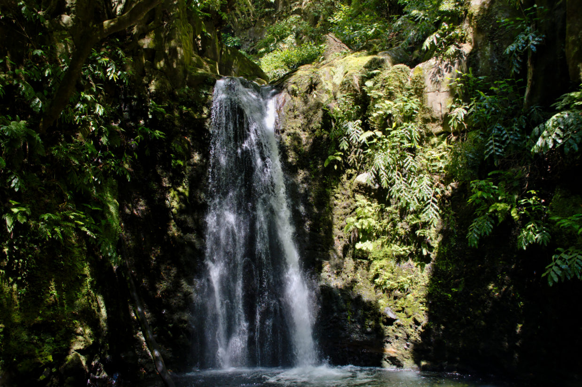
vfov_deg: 34.2
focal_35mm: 39
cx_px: 291
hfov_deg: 49.6
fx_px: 630
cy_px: 194
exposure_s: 1/250
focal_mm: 26
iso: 400
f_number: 5.6
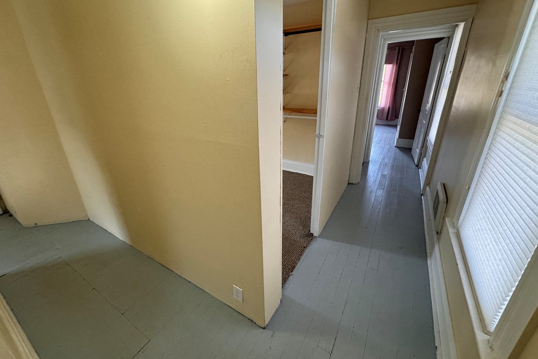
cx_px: 261
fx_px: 224
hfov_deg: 100.4
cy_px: 162
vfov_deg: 77.1
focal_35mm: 15
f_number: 2.2
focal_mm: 2.22
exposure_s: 1/120
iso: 250
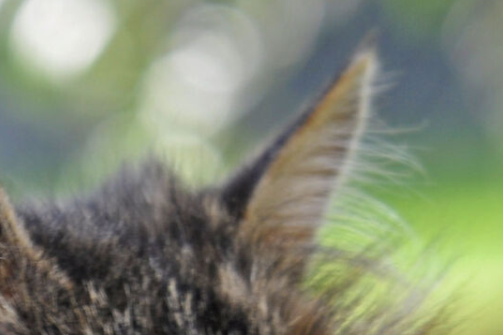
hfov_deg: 4.4
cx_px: -49
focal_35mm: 469
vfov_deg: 2.9
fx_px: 6552
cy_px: 625
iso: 200
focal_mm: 70
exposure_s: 1/100
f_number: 4.5
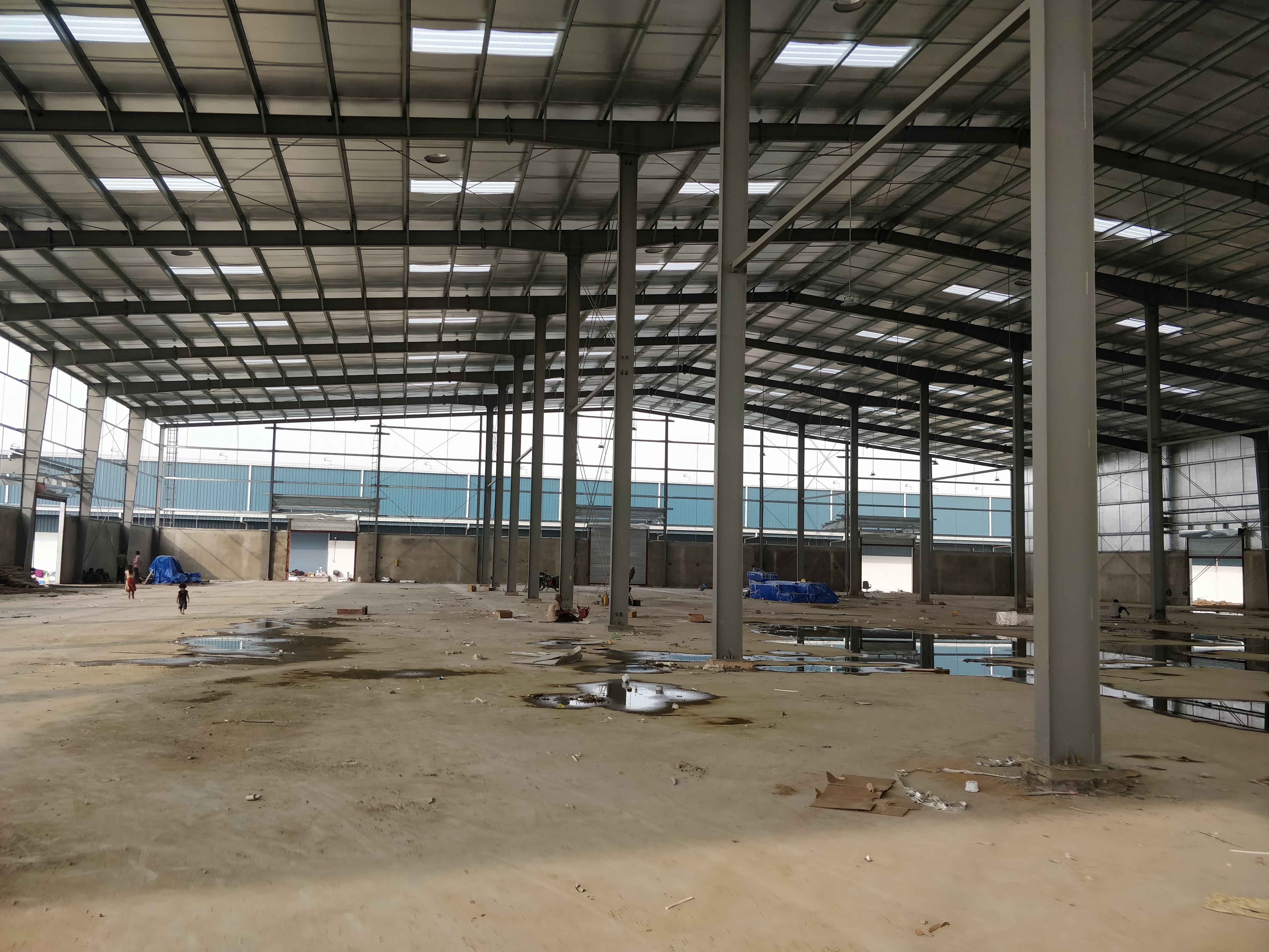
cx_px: 634
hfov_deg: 71.6
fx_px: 880
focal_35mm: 24
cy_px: 476
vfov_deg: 56.8
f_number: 1.7
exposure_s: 1/410
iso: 160
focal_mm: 4.1
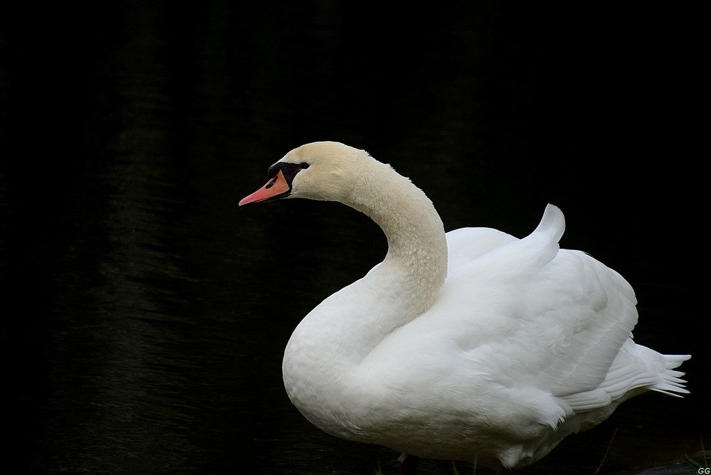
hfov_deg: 5.1
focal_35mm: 405
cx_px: 356
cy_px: 238
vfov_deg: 3.4
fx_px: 8003
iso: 100
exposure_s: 1/160
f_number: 6.3
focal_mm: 270
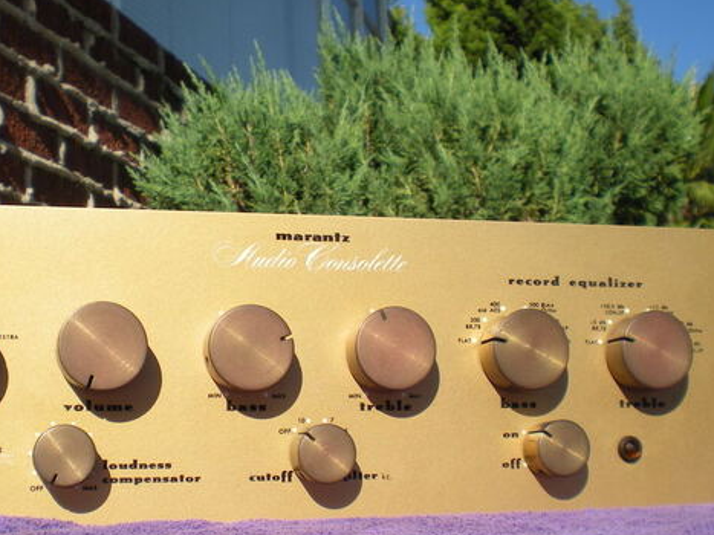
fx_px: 1175
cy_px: 357
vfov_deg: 25.5
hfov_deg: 33.7
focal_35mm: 57
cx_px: 277
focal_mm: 6.3
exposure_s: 1/463
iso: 64
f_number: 4.6
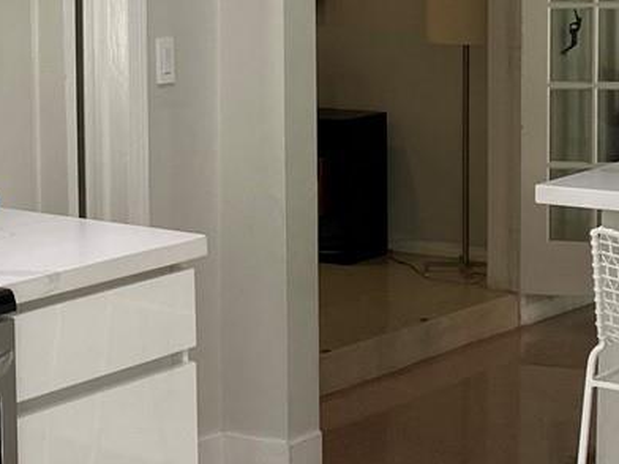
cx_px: -237
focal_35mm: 106
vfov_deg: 13.9
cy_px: 62
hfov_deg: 17.2
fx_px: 1895
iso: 64
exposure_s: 1/120
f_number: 1.8
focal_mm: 4.25
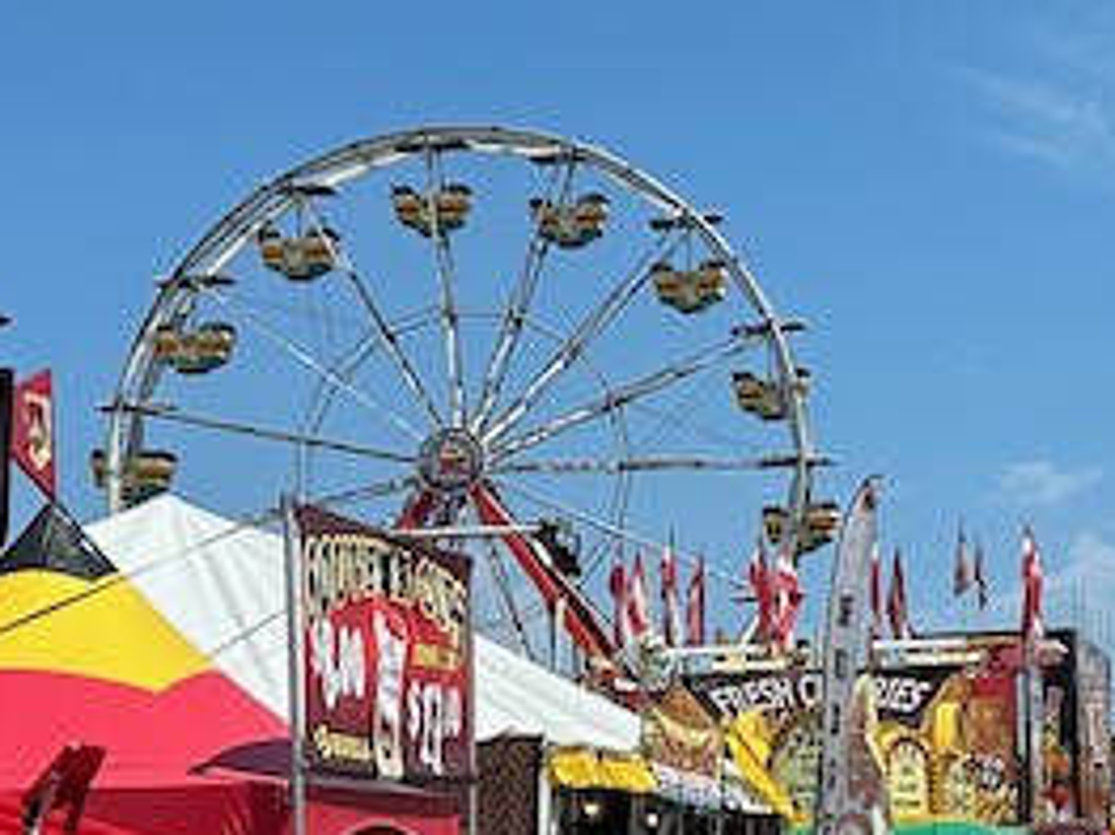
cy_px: 339
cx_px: 1170
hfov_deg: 16.4
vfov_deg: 12.6
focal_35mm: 117
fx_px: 3767
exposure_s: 1/5263
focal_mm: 6.86
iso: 80
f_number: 1.78
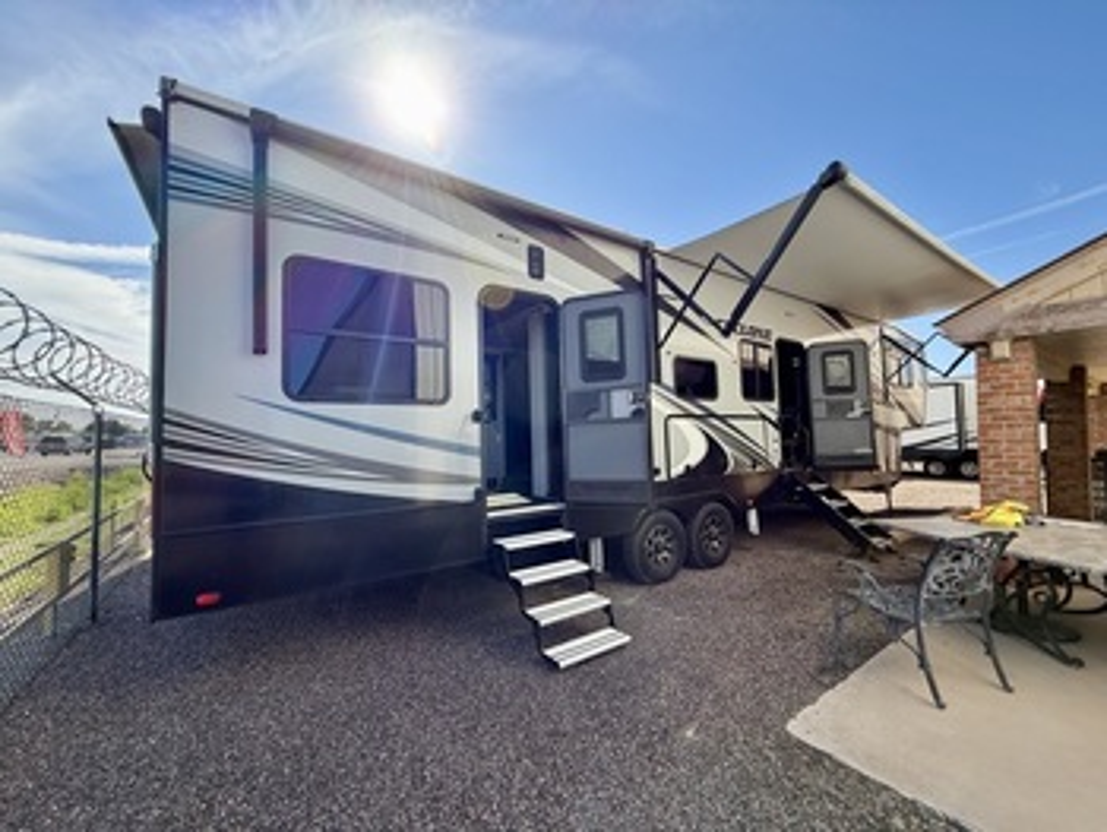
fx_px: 448
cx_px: 554
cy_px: 416
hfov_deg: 102.0
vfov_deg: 85.7
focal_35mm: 14
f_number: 2.2
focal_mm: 2.22
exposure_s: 1/644
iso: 50
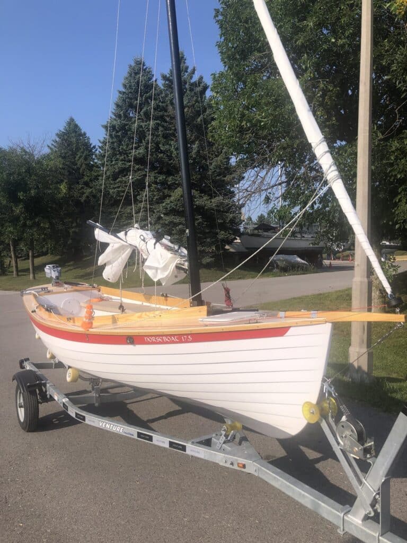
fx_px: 439
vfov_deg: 63.4
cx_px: 204
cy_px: 272
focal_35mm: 28
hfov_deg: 49.7
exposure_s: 1/2667
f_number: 1.8
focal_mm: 4
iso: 20
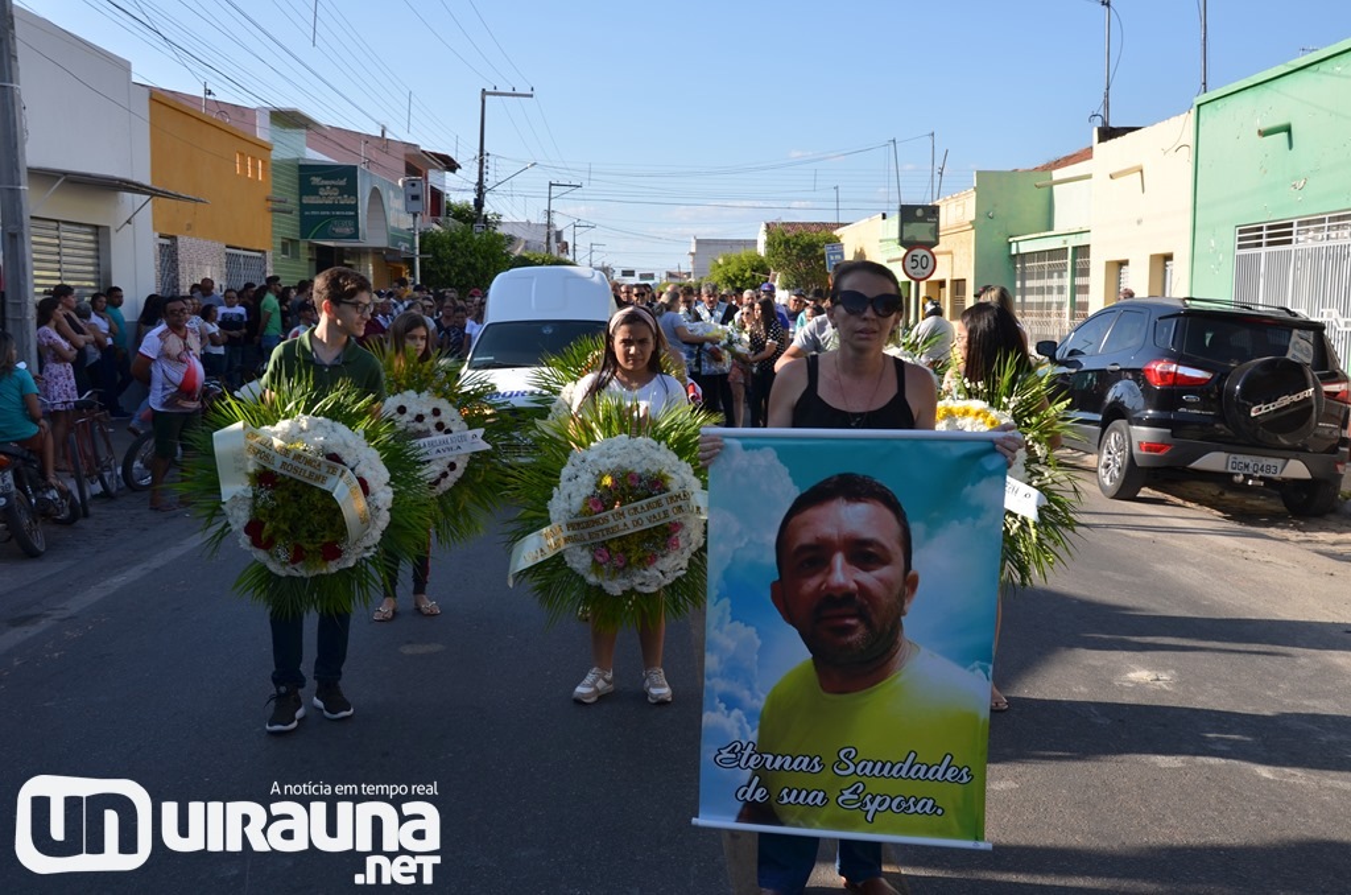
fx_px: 1348
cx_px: 676
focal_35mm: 36
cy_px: 448
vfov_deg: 36.7
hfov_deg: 53.2
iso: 100
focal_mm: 24
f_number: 8
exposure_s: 1/200
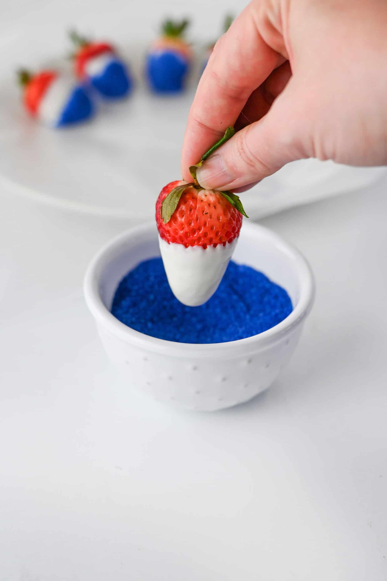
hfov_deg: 27.0
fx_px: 807
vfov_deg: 39.6
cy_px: 290
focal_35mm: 50
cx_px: 194
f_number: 4.5
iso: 360
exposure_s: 1/200
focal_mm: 50
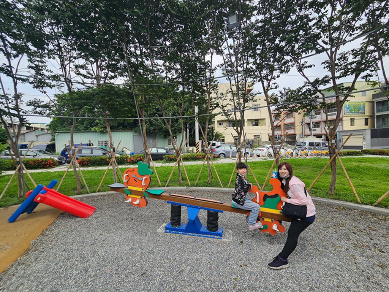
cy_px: 146
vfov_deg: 89.9
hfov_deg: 106.2
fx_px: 146
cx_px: 194
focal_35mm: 13
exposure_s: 1/1179
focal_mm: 2.2
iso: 50
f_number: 2.2
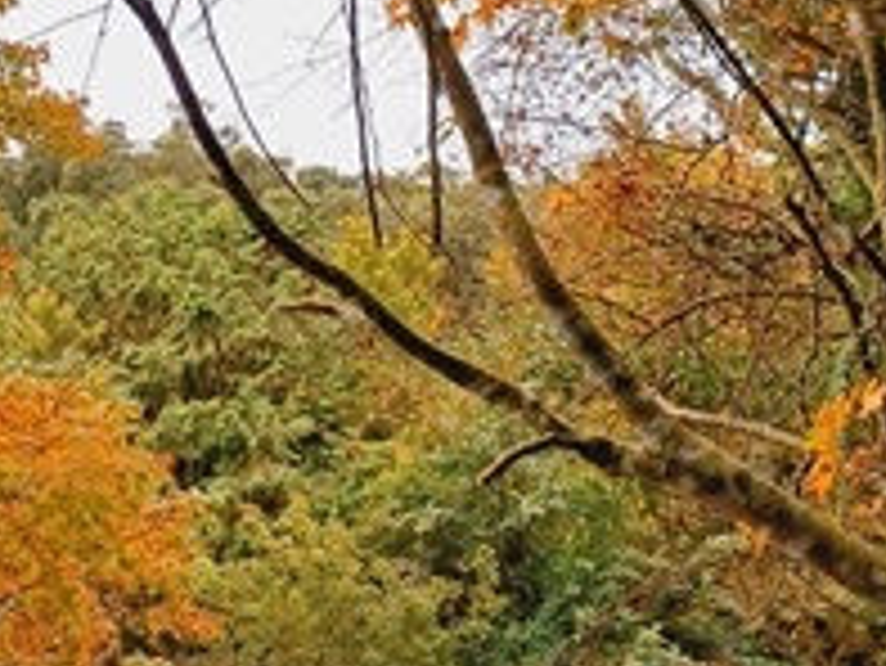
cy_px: -68
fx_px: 1946
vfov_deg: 18.7
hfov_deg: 25.0
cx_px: 121
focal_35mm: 76
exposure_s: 1/119
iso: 64
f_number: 1.8
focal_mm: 4.6
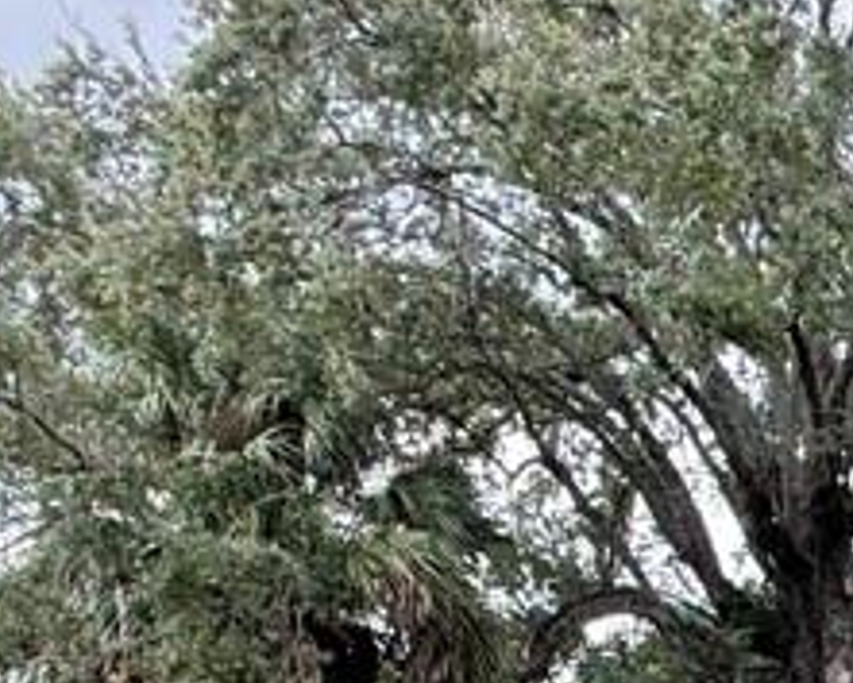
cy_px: 1258
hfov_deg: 17.6
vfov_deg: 16.2
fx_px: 1995
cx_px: 1675
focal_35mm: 79
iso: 64
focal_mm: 2.22
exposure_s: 1/111
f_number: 2.2
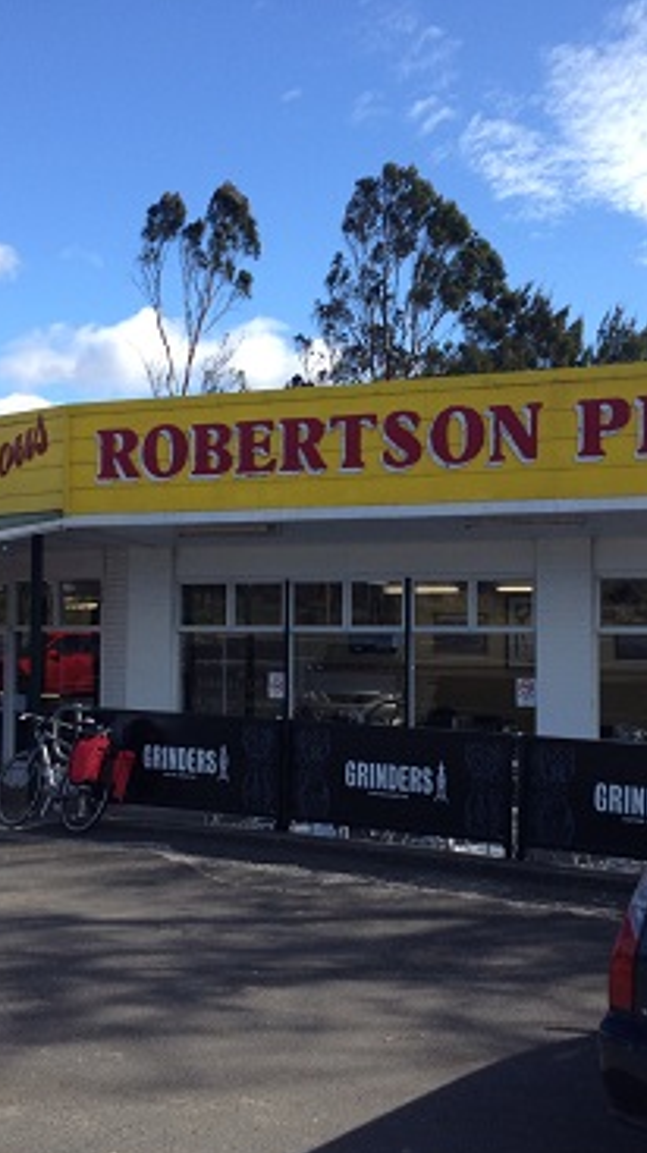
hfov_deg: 23.0
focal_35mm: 52
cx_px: 333
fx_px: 1589
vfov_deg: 39.9
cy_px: 580
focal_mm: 4.28
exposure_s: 1/1104
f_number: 2.4
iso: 50
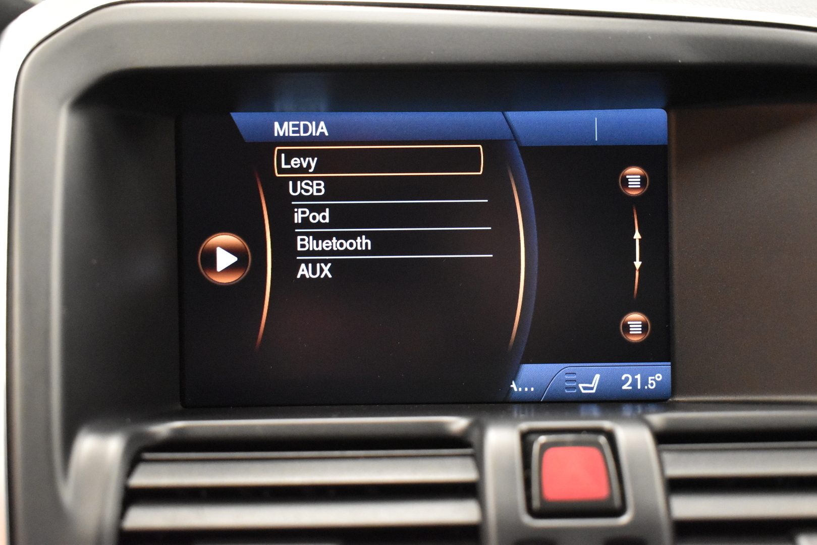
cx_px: 408
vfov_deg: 25.1
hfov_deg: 36.9
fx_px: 1226
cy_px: 272
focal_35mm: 54
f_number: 4.8
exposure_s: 1/60
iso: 5600
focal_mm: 36
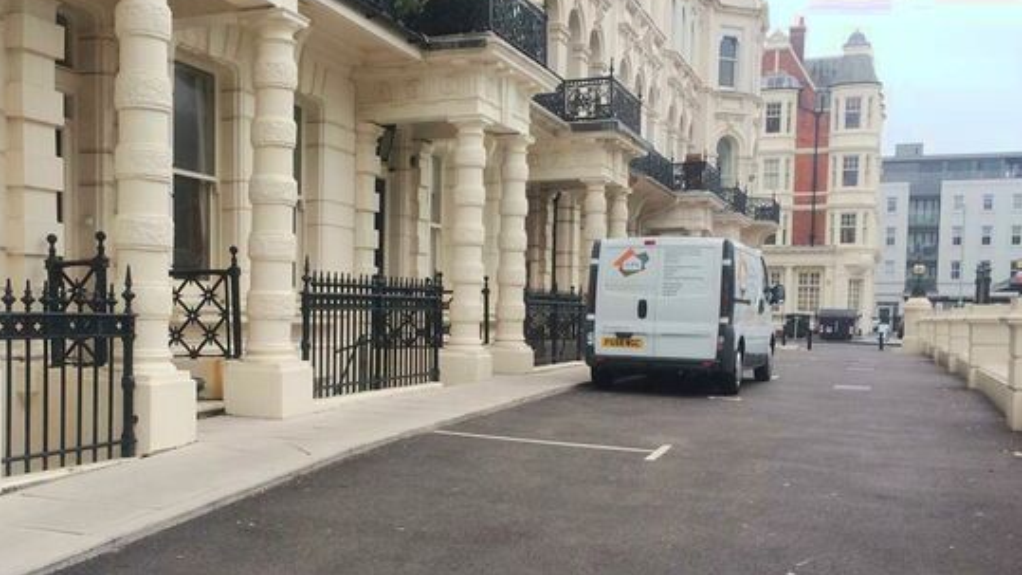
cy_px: 379
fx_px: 1111
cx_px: 415
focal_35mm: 41
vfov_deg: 28.8
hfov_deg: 49.1
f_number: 2.2
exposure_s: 1/1325
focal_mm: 4.15
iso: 32
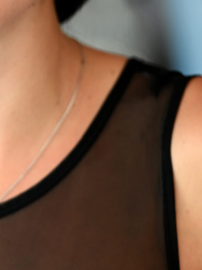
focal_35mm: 553
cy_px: 36
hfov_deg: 2.7
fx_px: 4302
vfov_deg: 3.6
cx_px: -29
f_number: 3.2
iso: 640
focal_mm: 190
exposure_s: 1/200
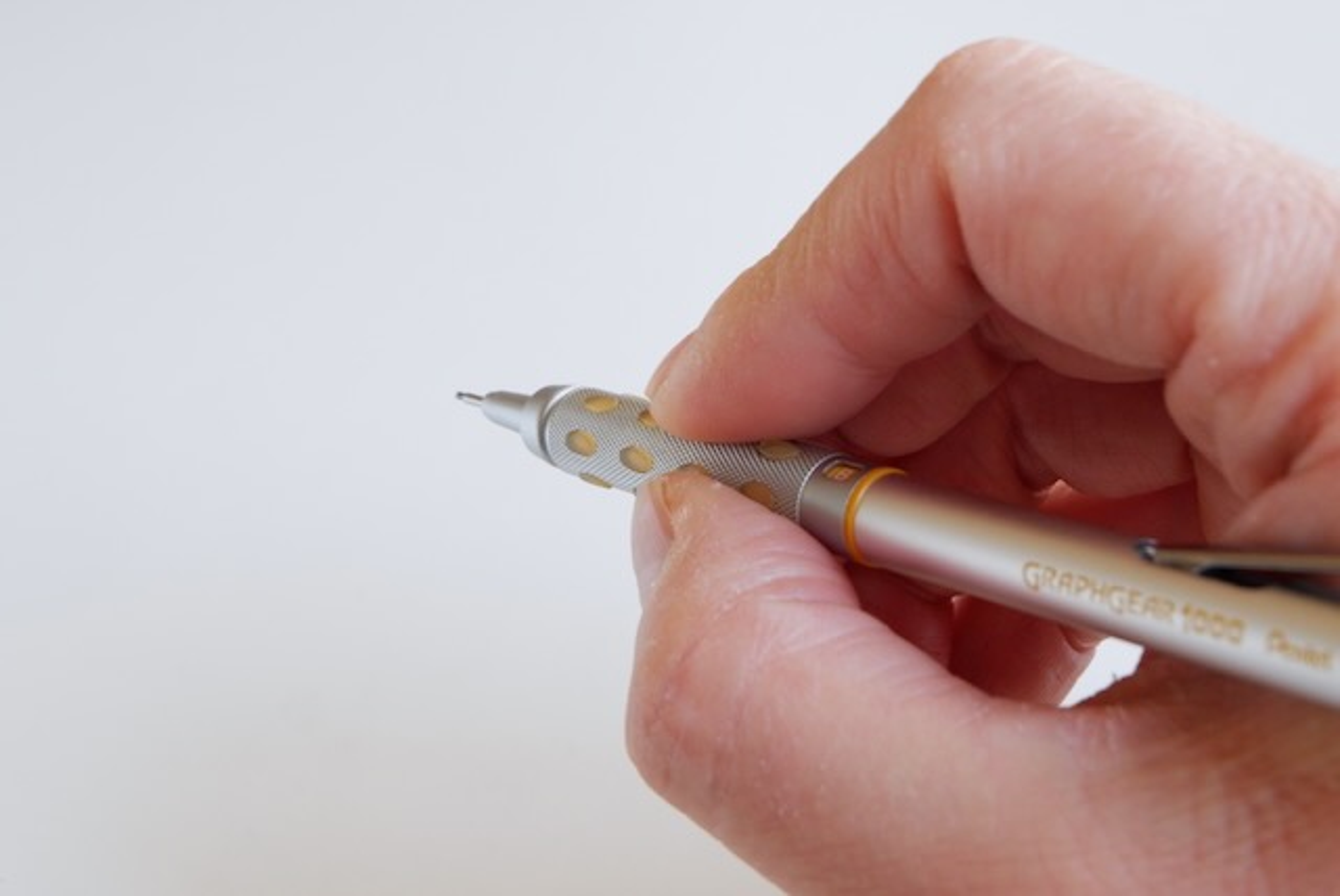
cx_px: 670
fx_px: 2124
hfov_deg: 35.0
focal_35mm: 57
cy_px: 448
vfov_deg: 23.8
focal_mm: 38.7
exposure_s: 1/30
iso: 1600
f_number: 13
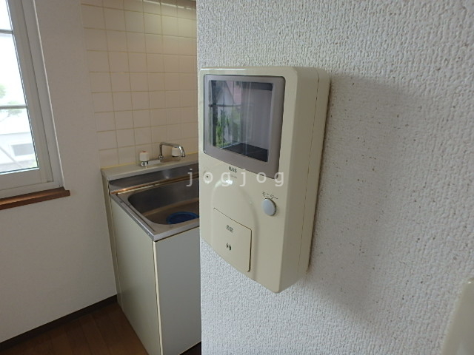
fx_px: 288
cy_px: 178
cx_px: 237
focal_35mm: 21
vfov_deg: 63.4
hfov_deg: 79.0
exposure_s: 1/60
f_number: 3.5
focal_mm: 3.7
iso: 125
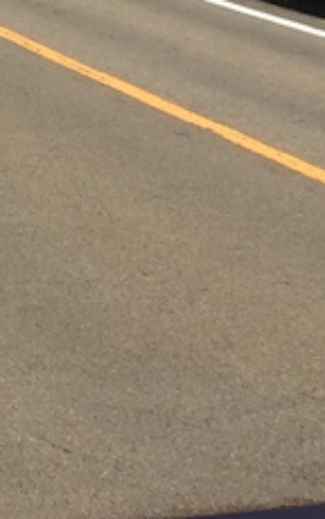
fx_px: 2519
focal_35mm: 178
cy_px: -116
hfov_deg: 7.3
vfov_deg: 11.5
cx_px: -70
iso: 32
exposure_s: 1/2933
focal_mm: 4.15
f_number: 2.2
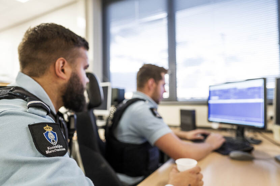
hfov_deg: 73.8
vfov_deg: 53.1
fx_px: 187
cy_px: 93
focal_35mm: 24
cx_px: 140
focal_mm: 24
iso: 1600
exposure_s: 1/60
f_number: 2.5
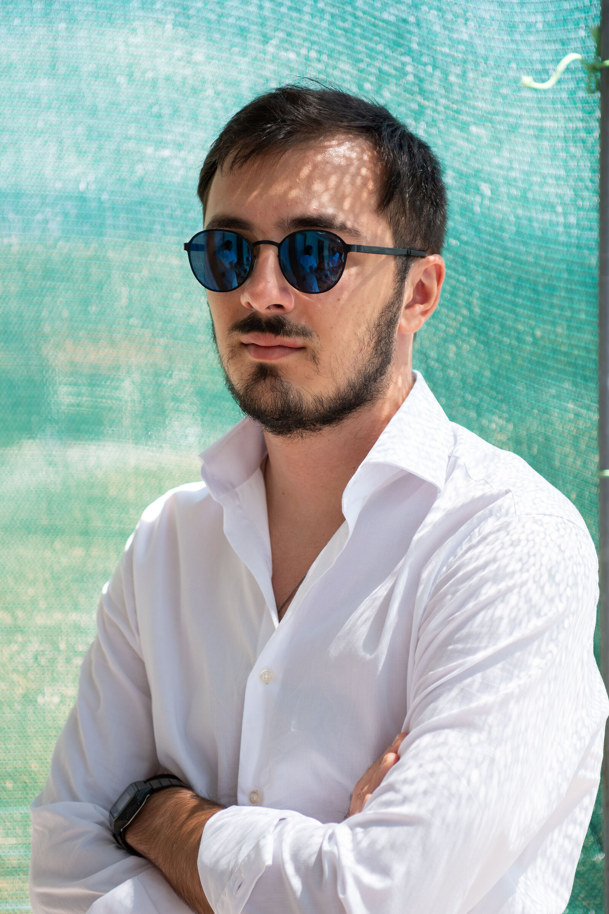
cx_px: 304
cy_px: 457
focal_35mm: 105
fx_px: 2664
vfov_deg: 19.5
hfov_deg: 13.0
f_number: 2.8
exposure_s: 1/320
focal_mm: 70
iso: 100
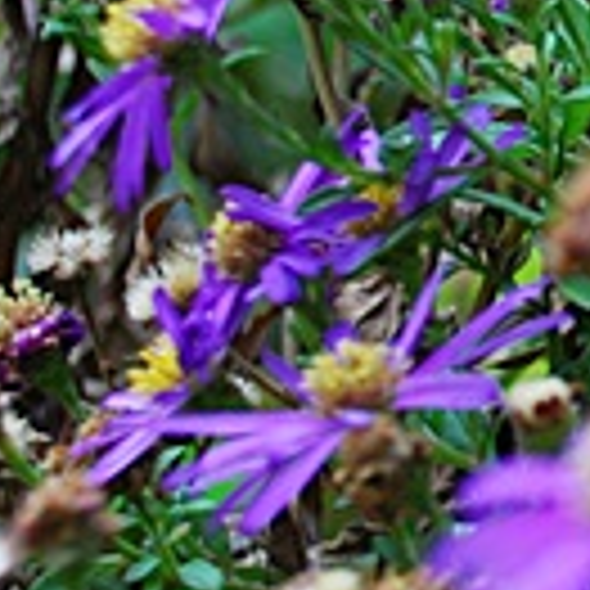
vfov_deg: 5.9
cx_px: 1414
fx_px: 5708
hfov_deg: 5.7
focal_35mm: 296
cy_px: 5
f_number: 4.5
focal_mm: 38
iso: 400
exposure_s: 1/40
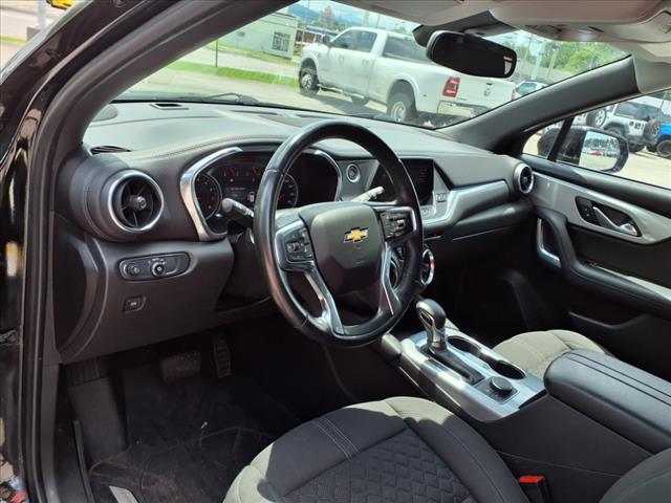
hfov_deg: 65.3
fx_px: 523
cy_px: 252
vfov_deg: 51.4
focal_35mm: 27
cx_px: 336
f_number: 1.9
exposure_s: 1/333
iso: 40
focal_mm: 3.58
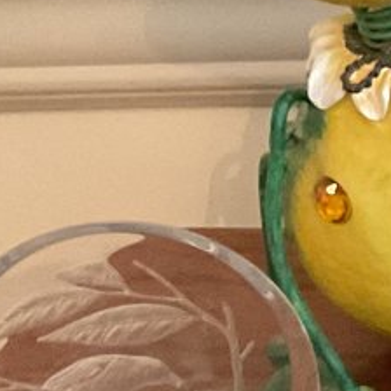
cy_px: 348
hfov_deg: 8.3
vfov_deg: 10.1
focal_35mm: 173
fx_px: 2211
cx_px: 1216
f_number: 1.8
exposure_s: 1/30
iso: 320
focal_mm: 3
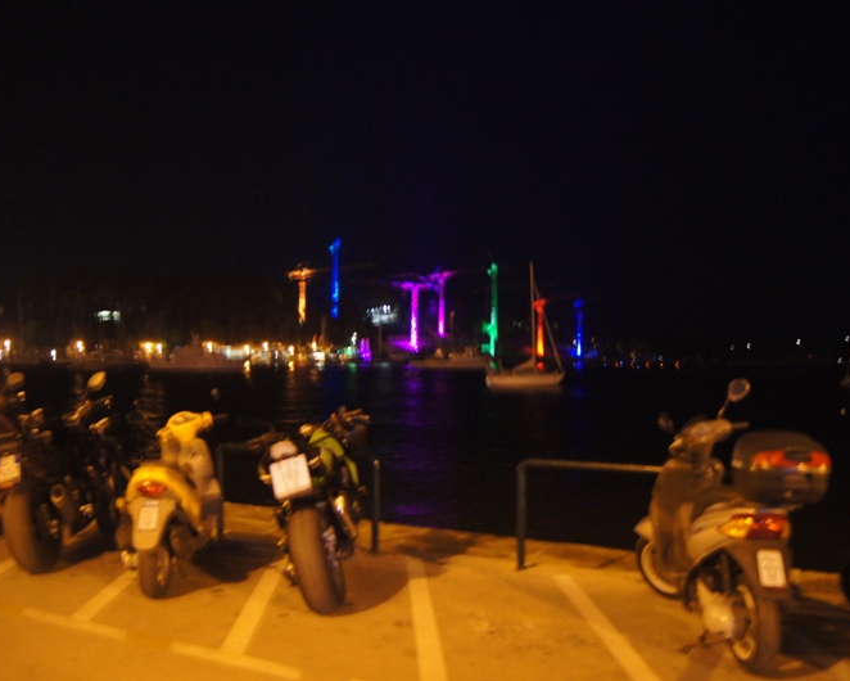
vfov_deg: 43.4
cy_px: 340
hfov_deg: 52.8
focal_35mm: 34
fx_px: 856
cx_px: 457
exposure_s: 1/1.25
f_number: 3.5
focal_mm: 20
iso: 1600
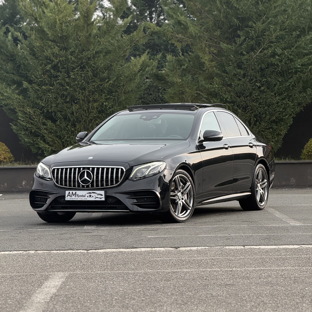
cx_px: 156
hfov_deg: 12.3
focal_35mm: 142
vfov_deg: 12.3
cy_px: 144
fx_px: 1448
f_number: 2.8
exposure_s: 1/533
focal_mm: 15.66
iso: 64
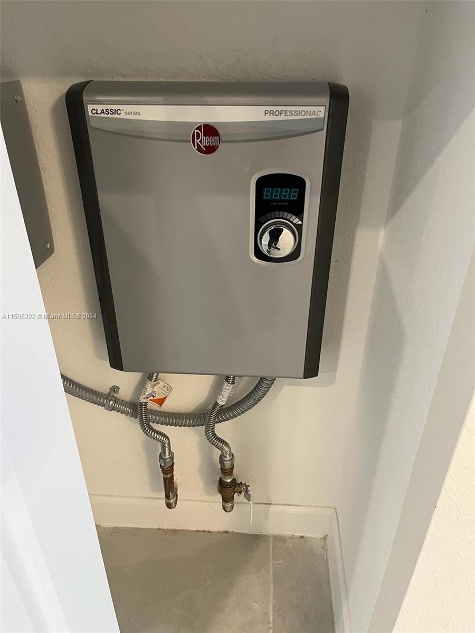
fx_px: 476
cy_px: 316
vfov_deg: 67.3
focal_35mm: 26
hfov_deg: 53.1
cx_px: 238
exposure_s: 1/60
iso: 250
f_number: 1.6
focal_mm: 5.1
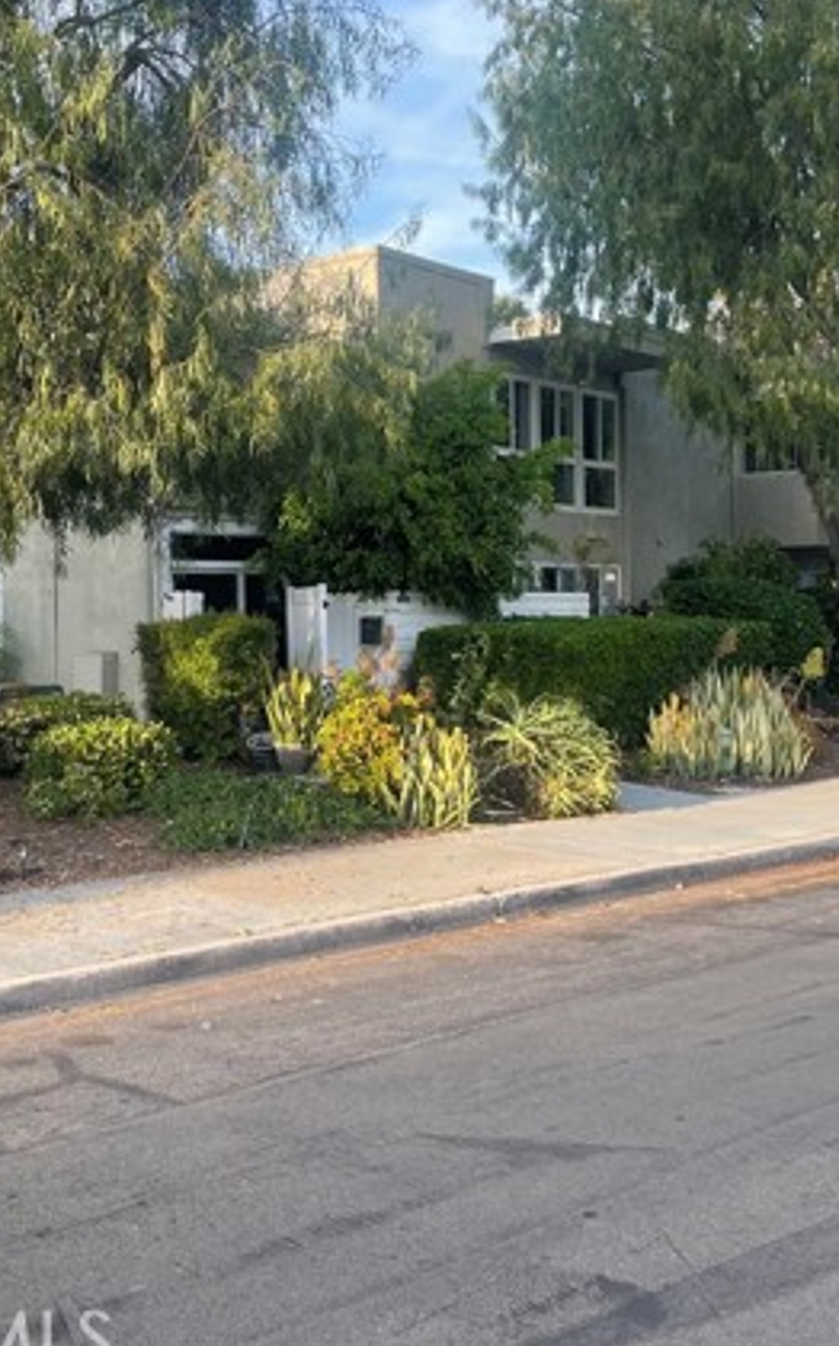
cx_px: 279
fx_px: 1539
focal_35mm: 42
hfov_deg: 30.3
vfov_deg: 47.2
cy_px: 615
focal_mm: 4.2
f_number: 1.6
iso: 32
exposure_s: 1/354
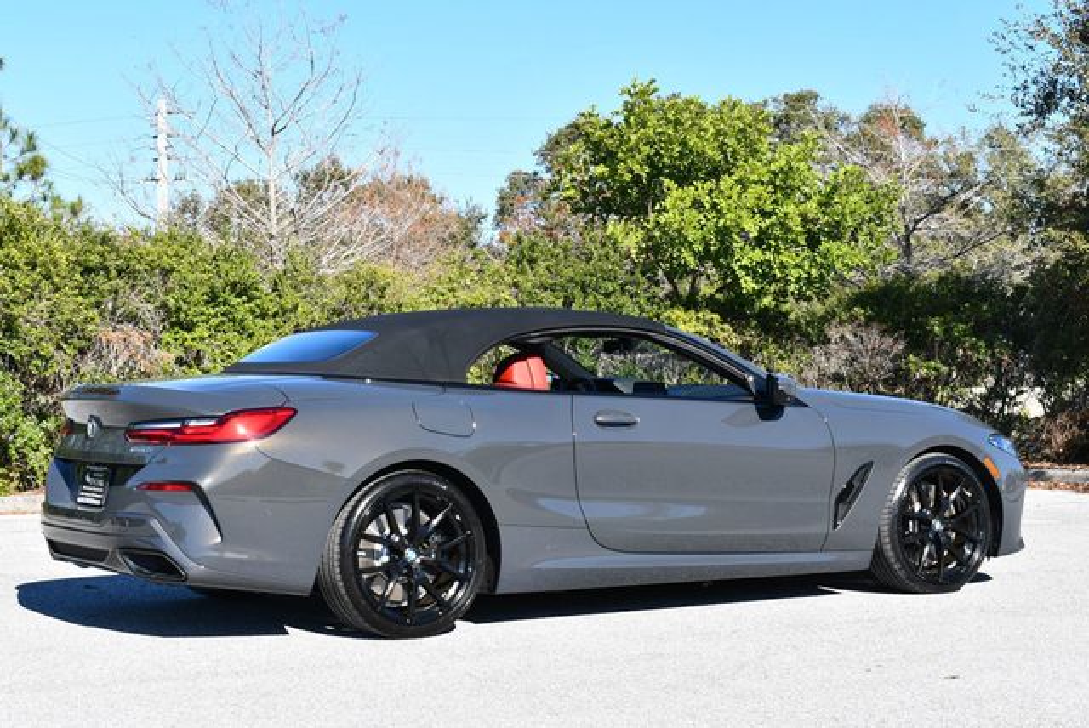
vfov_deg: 20.1
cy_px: 364
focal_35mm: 68
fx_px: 2059
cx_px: 544
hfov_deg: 29.6
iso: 140
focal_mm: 34
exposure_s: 1/250
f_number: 8
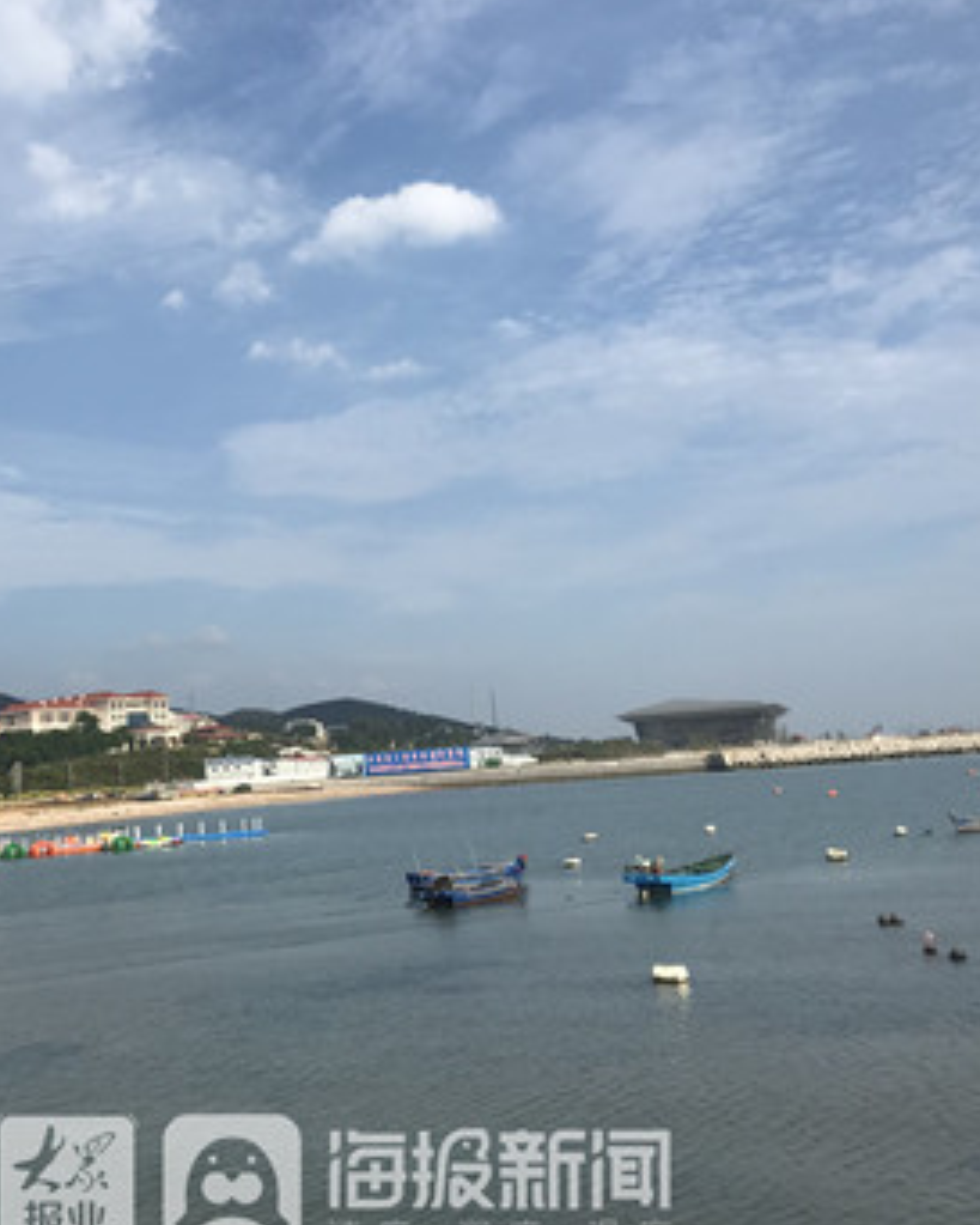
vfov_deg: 41.9
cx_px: 280
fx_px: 1595
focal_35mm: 44
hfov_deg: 33.7
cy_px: 532
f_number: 1.8
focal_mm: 3.99
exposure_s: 1/3425
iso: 20
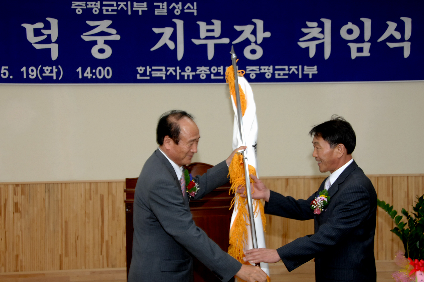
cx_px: 215
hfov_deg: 37.6
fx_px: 623
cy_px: 153
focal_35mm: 53
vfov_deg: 25.4
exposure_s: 1/60
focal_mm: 32
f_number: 5.6
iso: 400
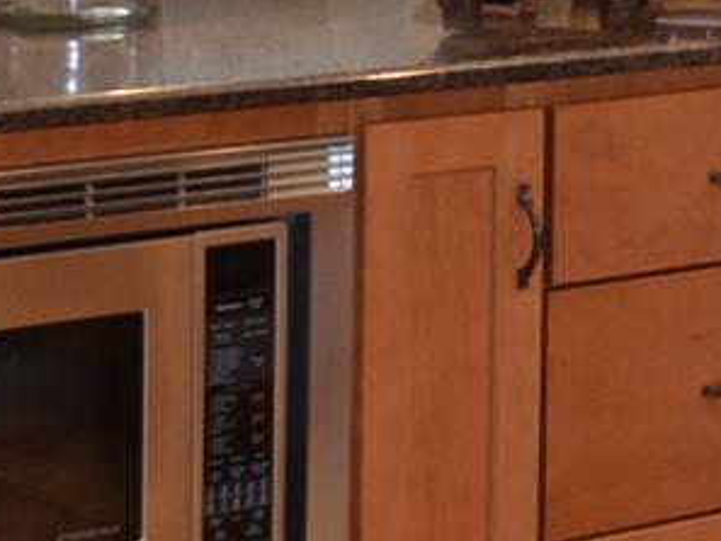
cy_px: -132
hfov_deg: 10.8
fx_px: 3730
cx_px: 978
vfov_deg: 8.2
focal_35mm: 179
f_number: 4
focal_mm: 18
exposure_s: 1/60
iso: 400
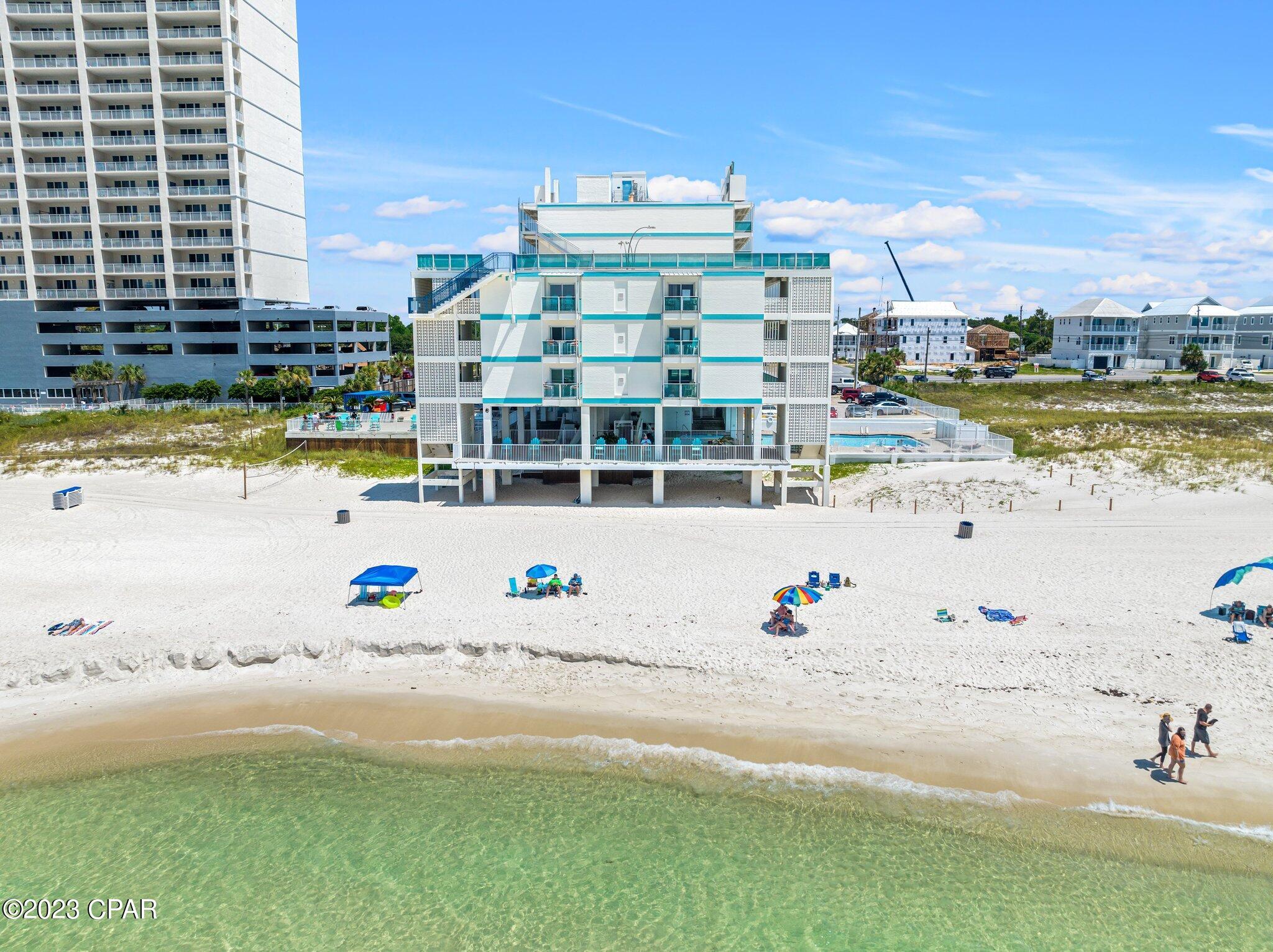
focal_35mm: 24
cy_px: 476
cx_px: 636
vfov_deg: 56.8
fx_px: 882
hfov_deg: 71.6
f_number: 2.8
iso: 100
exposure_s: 1/1250
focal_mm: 12.29
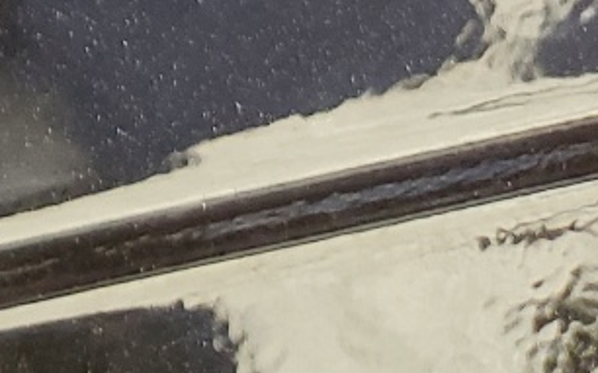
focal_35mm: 144
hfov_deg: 11.9
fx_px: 2346
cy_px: -797
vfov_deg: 7.7
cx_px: -805
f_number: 1.5
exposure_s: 1/120
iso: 59
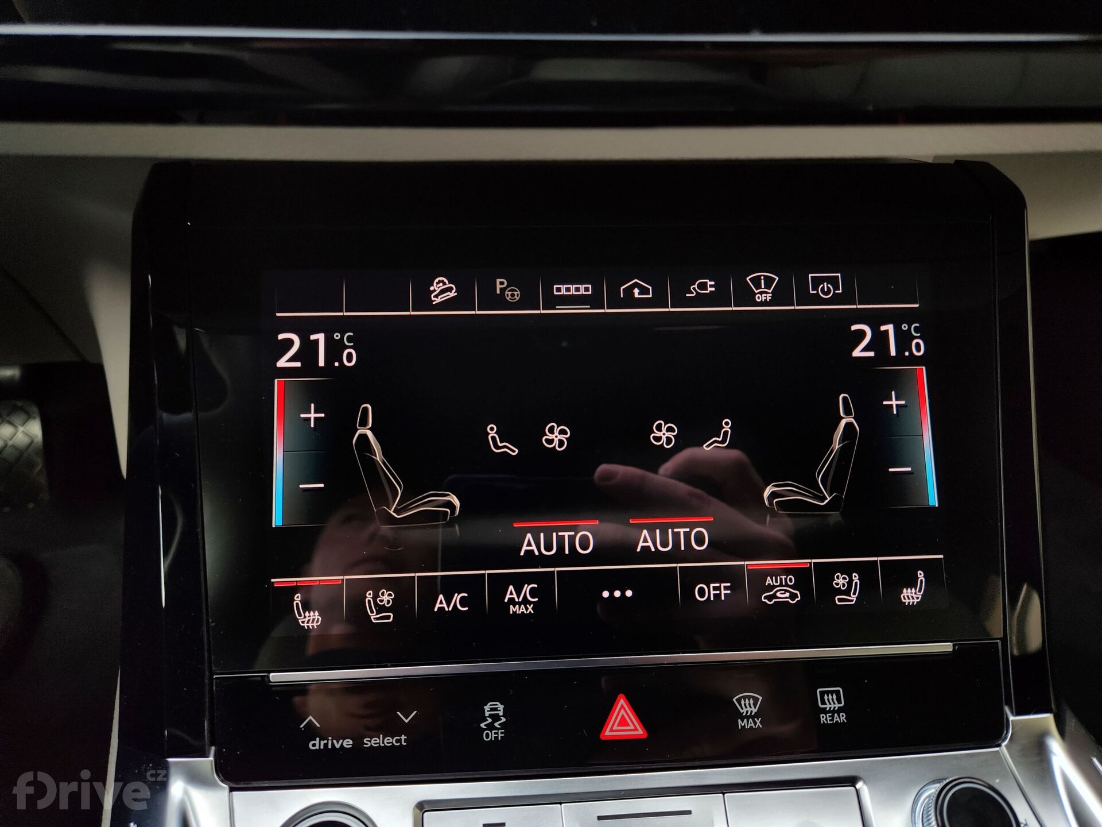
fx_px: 732
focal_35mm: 23
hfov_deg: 73.9
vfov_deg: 58.9
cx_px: 551
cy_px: 414
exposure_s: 1/52
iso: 25
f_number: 1.8
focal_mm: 5.4
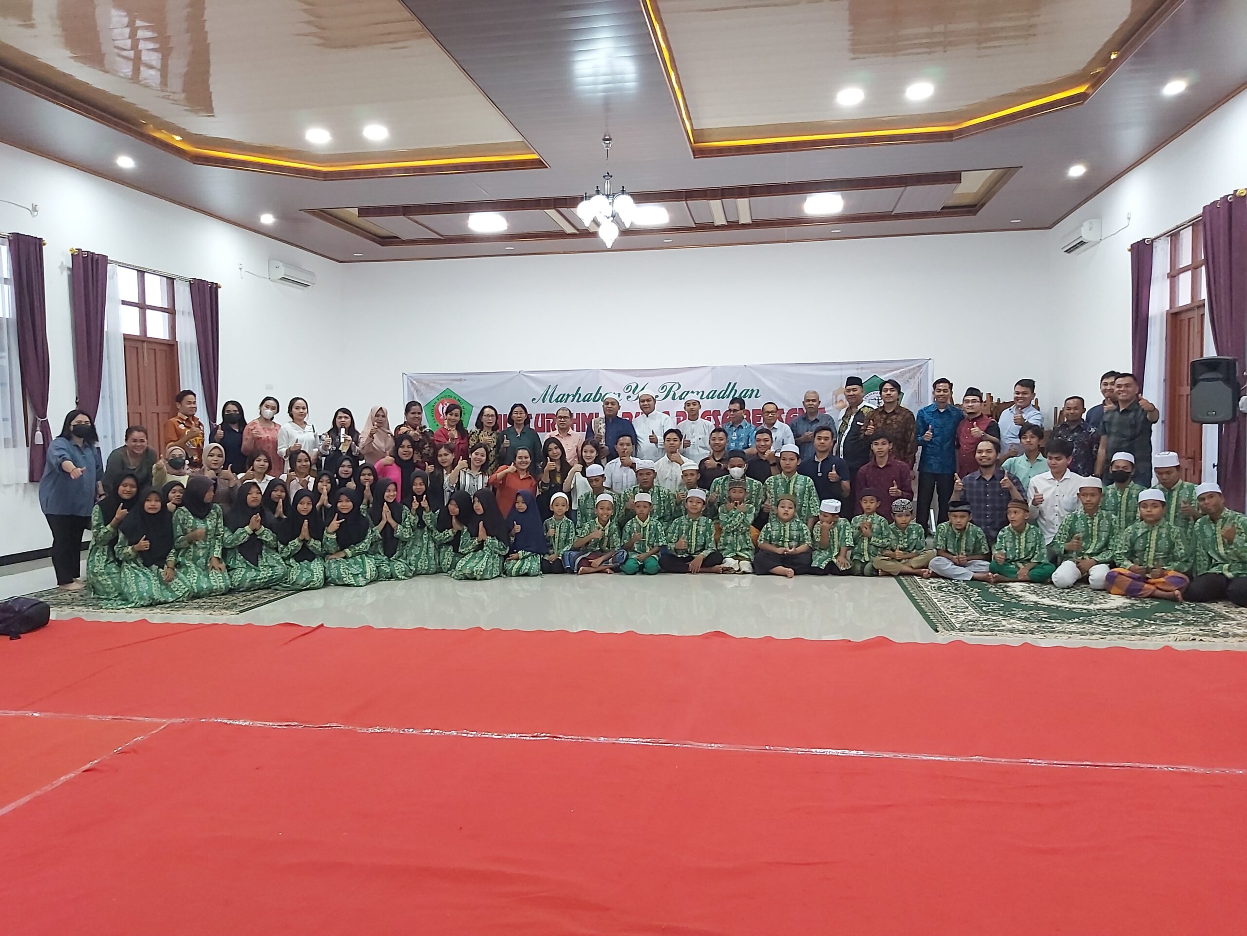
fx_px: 937
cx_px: 624
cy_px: 468
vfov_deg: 53.1
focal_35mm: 26
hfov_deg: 67.3
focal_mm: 3.92
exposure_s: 1/50
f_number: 1.7
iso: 250
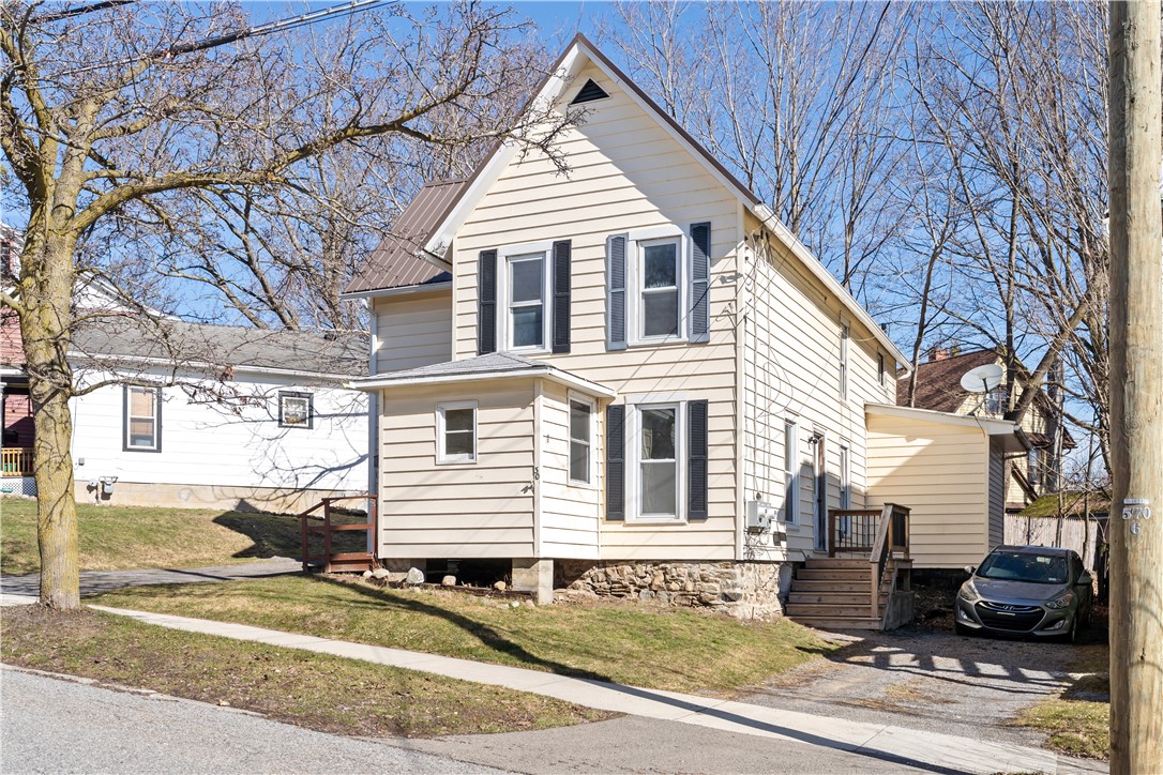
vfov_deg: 40.0
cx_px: 582
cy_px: 388
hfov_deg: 57.2
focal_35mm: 33
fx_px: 1066
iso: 320
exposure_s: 1/1000
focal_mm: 33
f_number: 7.1
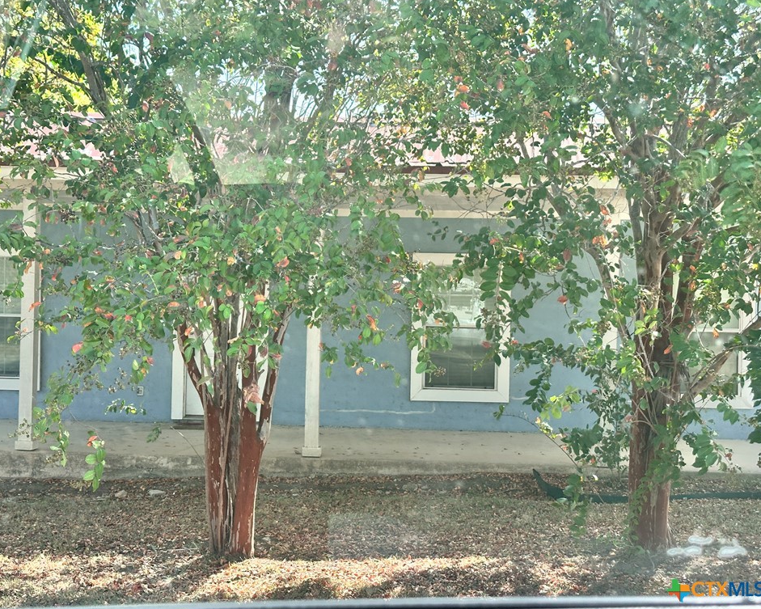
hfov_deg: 36.6
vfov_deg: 29.7
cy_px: 308
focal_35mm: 51
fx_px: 1149
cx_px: 370
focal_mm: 6.86
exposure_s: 1/571
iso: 64
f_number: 1.78
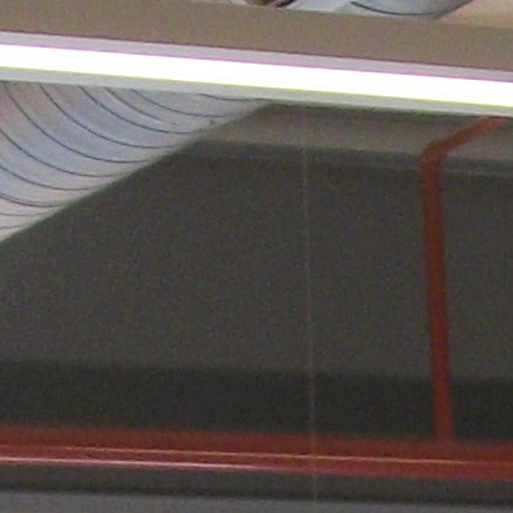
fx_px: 4611
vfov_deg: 6.0
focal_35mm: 275
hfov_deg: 6.3
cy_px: 1438
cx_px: 785
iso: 80
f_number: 2.9
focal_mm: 5.7
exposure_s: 1/125
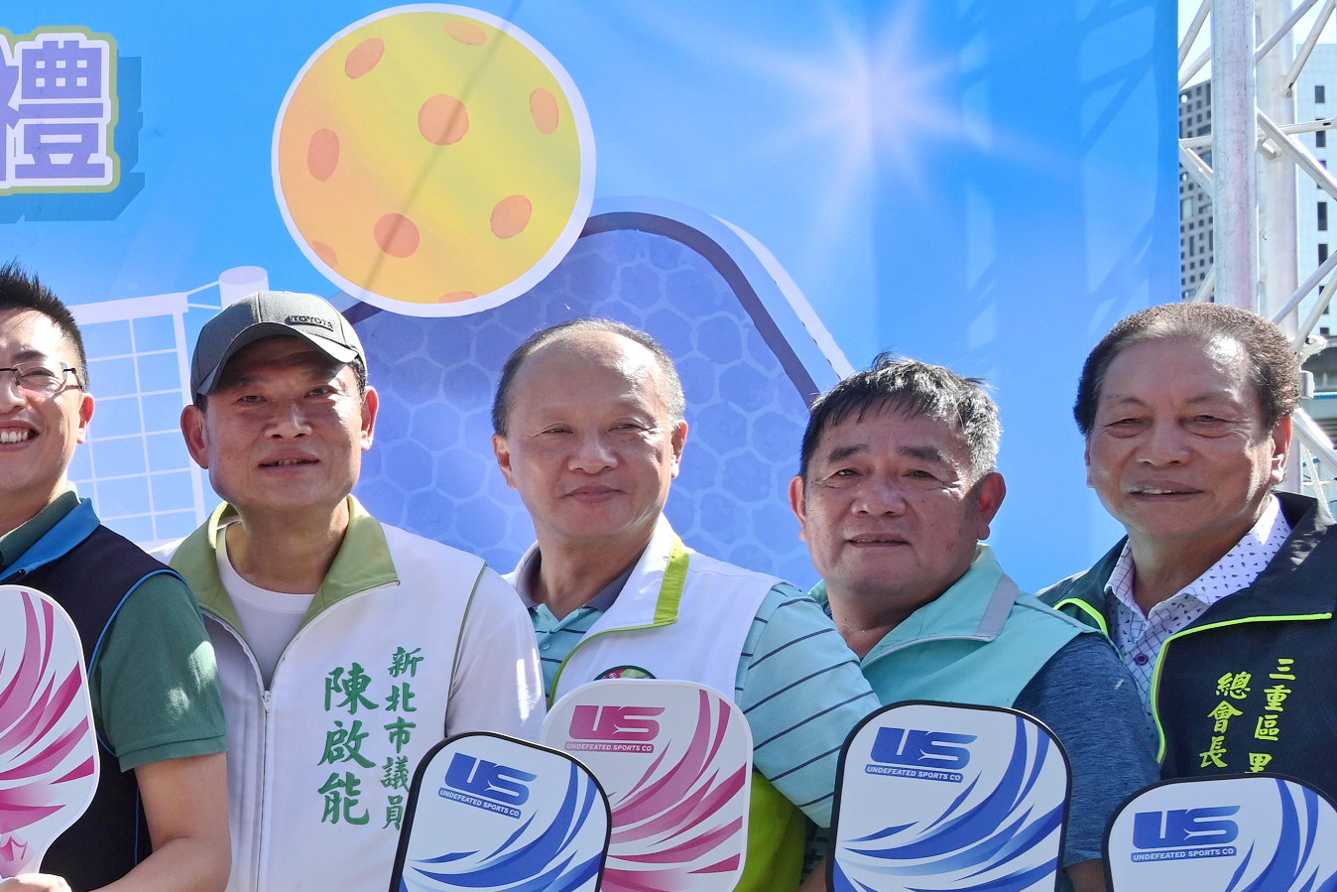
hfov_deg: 22.5
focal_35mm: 73
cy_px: 697
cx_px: -695
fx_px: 2711
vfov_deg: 18.5
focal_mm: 24
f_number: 5.6
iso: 200
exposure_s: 1/500
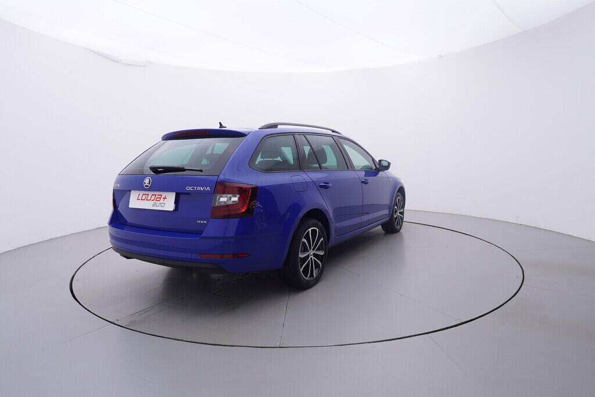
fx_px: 372
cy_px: 198
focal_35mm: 22
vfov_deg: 56.2
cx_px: 298
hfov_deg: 77.3
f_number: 5
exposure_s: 1/80
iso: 200
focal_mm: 15
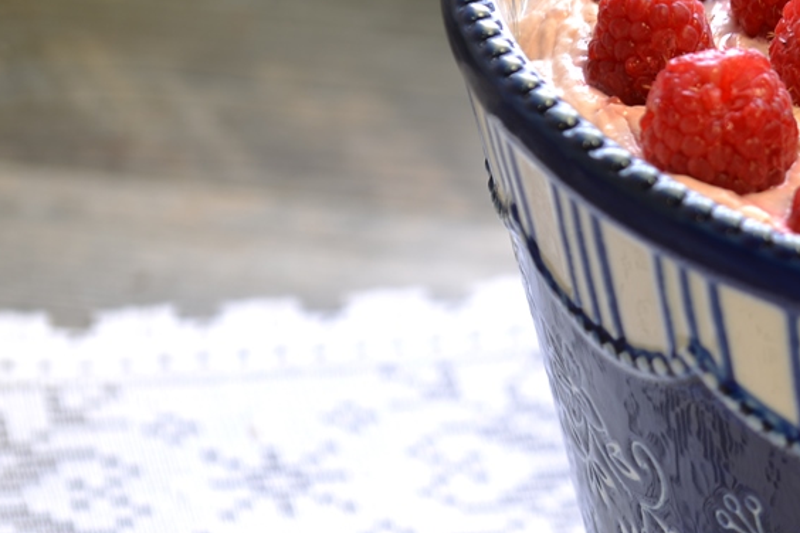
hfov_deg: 5.7
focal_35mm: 359
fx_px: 7977
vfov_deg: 3.8
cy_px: 285
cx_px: 1264
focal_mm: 110
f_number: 4
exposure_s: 1/4
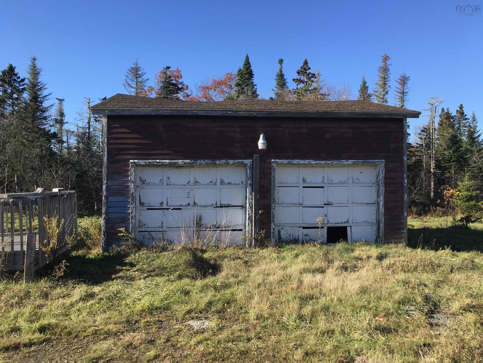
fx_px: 405
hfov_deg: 61.7
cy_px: 182
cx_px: 242
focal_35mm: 29
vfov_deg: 48.2
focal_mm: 4.15
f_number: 2.2
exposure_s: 1/754
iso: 25
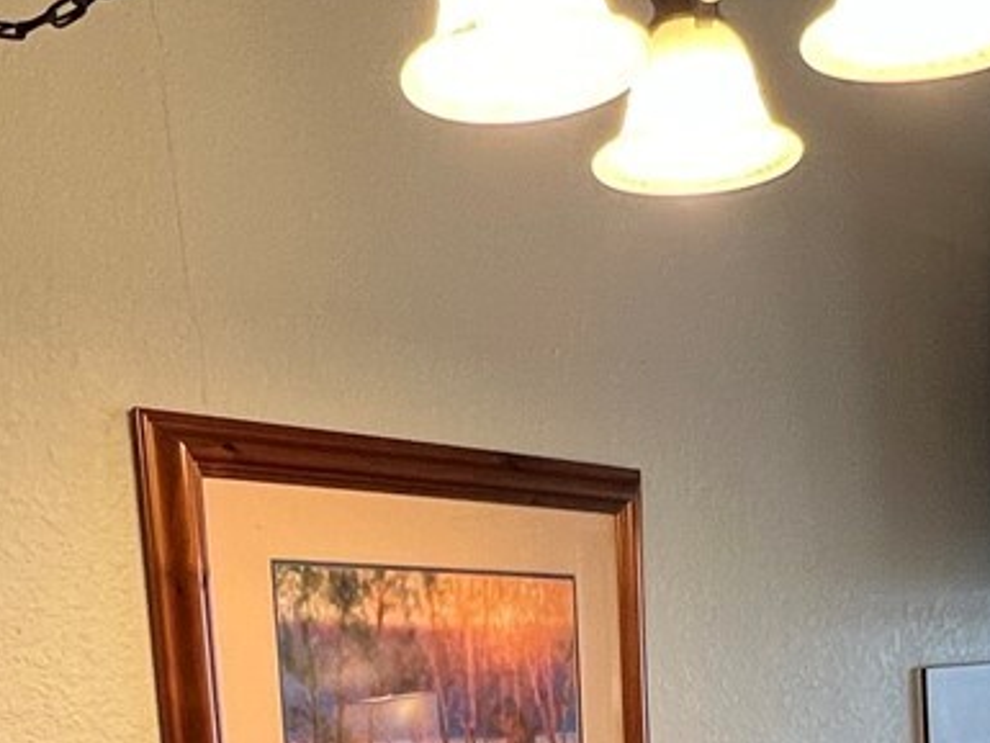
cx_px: 679
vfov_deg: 23.5
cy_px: 995
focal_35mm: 54
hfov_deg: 35.1
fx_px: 1545
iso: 160
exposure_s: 1/60
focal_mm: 1.57
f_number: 1.8
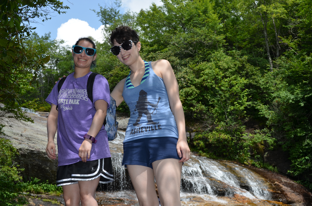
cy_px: 103
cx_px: 156
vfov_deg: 31.8
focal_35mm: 42
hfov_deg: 46.5
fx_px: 363
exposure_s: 1/200
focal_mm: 28
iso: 100
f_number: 8
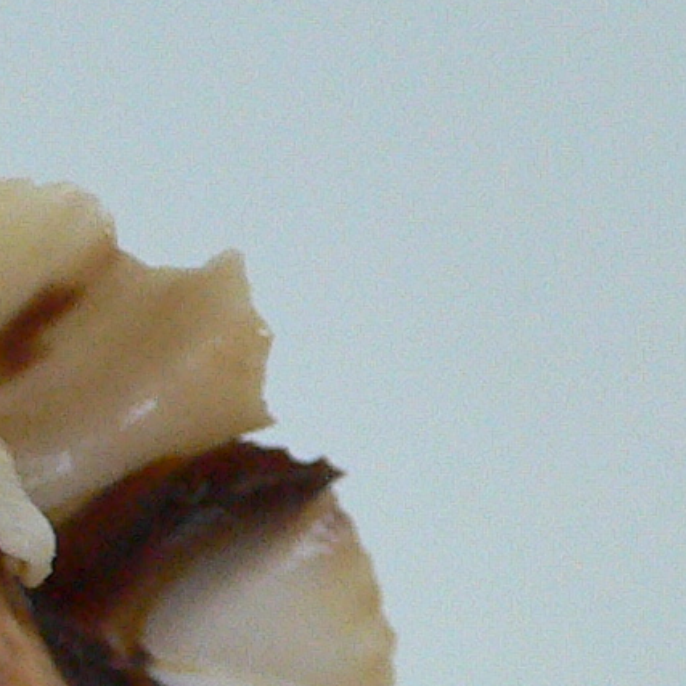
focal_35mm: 146
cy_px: 717
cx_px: -390
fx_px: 3273
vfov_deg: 11.8
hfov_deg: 11.4
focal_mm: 4.6
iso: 200
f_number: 2.8
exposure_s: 1/50
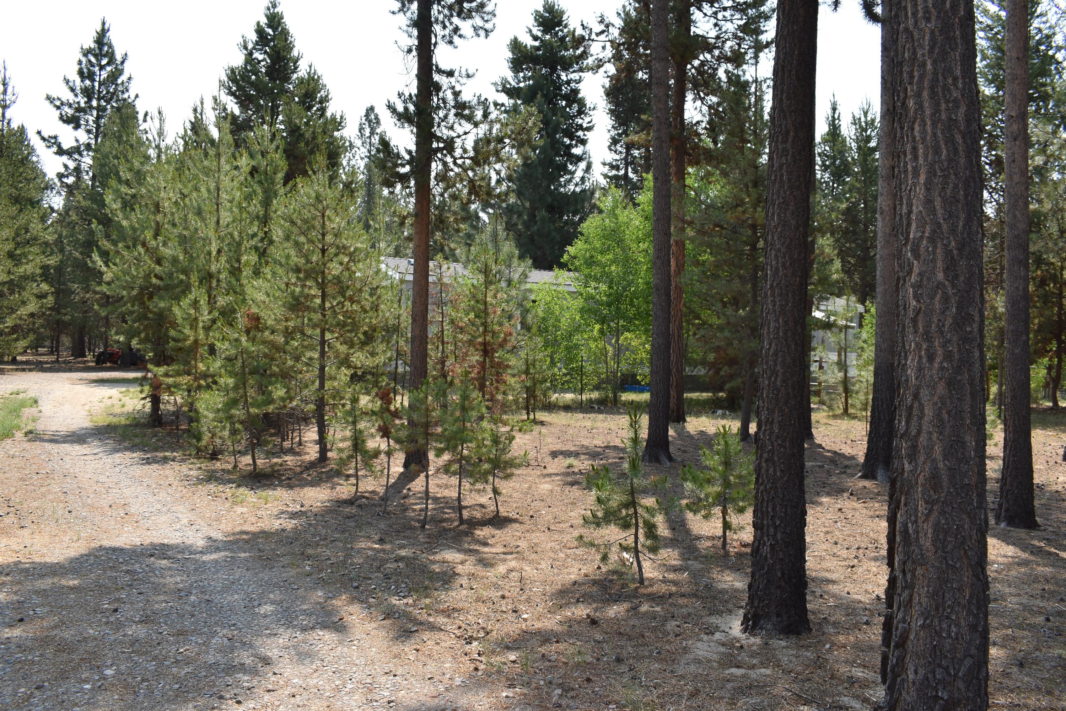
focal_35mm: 30
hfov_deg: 61.9
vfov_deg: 43.6
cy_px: 356
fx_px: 888
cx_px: 533
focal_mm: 20
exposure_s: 1/200
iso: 100
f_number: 9
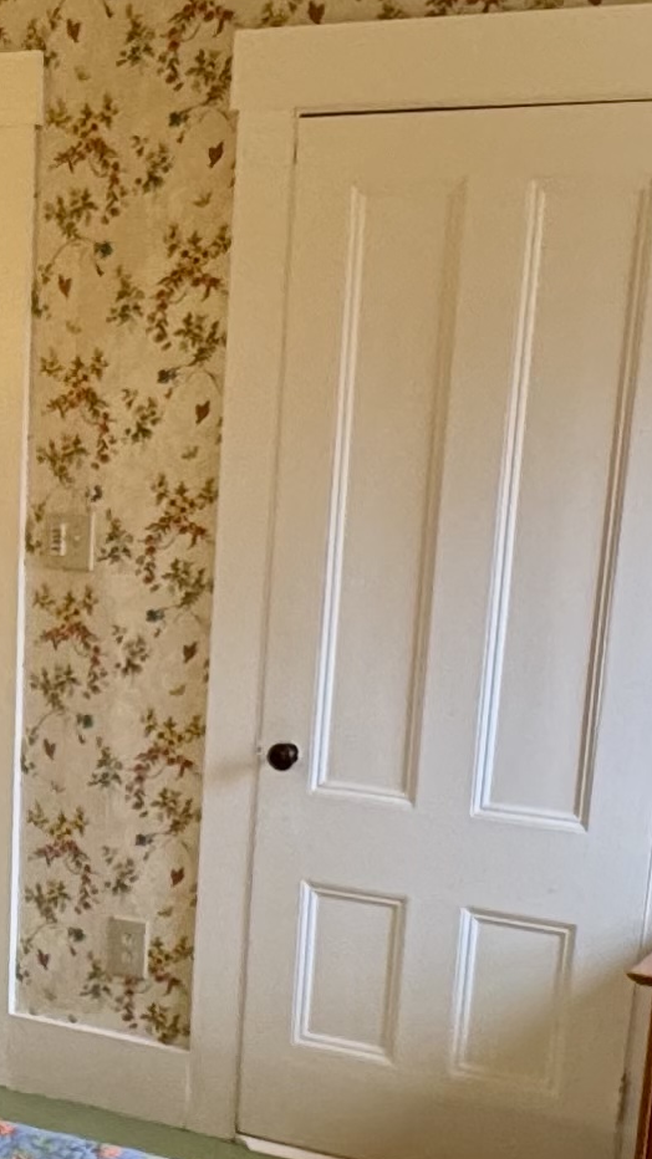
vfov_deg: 30.8
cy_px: 984
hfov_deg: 17.9
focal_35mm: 66
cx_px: 26
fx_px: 2029
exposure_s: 1/120
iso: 250
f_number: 2.2
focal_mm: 2.22
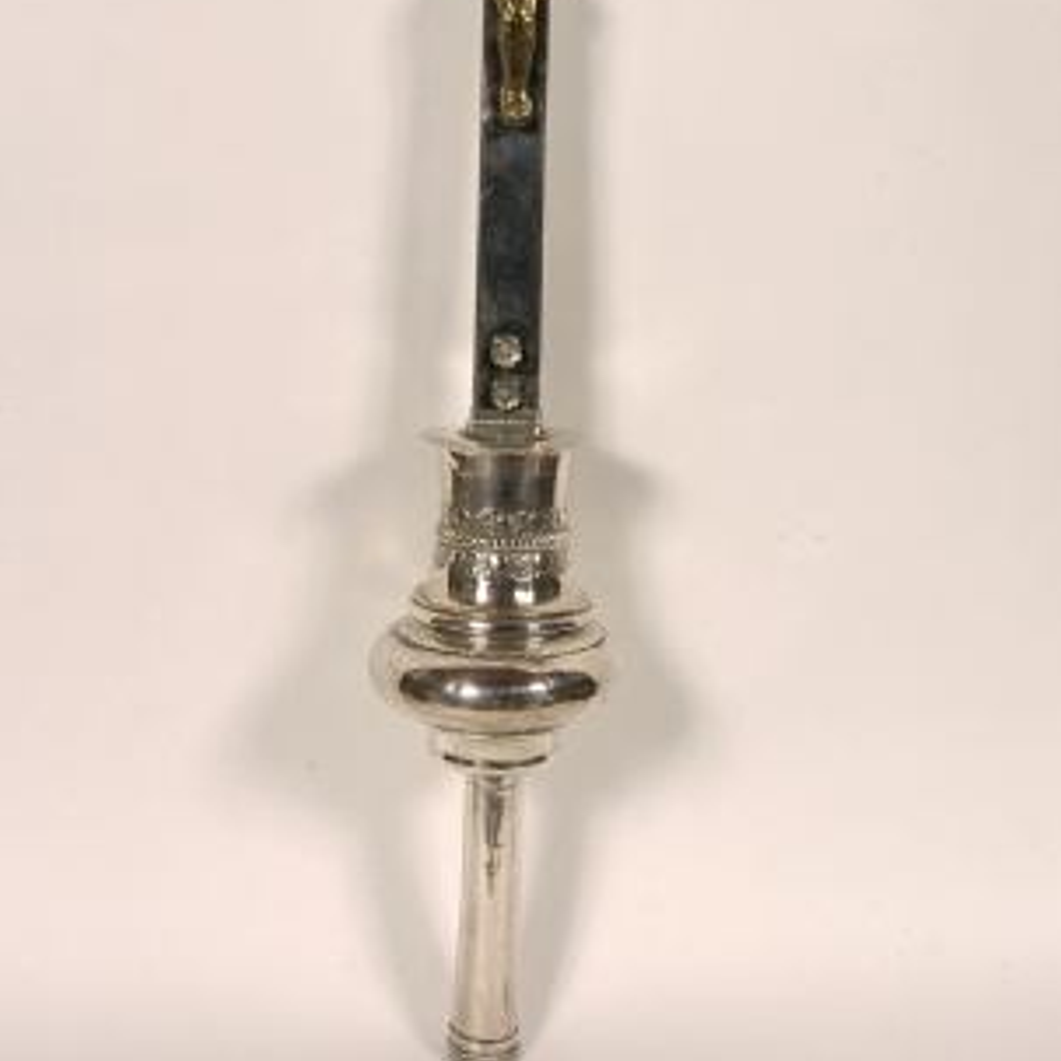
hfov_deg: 31.8
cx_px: 532
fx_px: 1863
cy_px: 284
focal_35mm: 54
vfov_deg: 31.3
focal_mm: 25
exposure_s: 1/30
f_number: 11
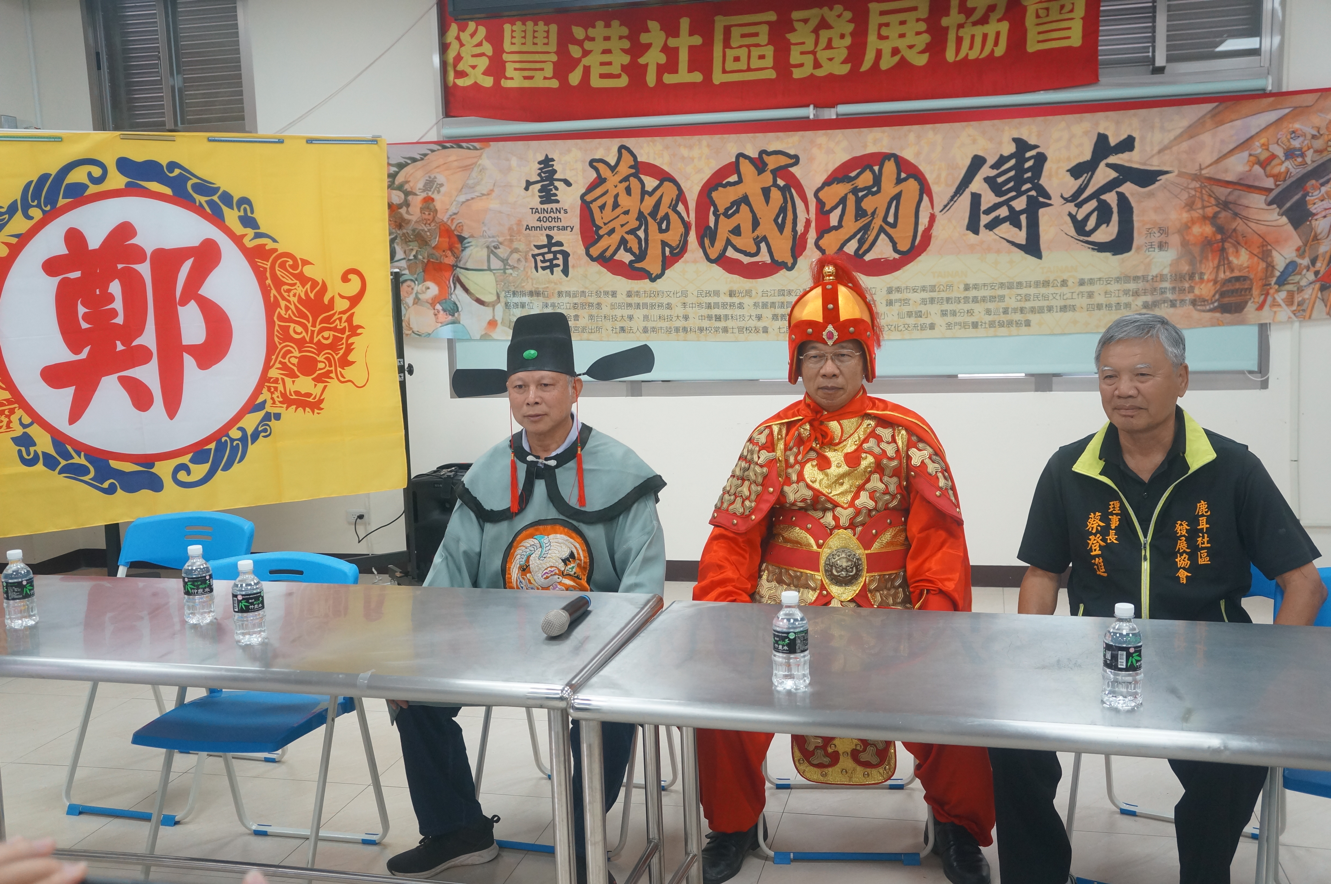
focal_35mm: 34
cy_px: 442
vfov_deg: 38.3
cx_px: 666
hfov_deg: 55.2
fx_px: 1274
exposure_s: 1/160
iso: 800
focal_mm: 23
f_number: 4
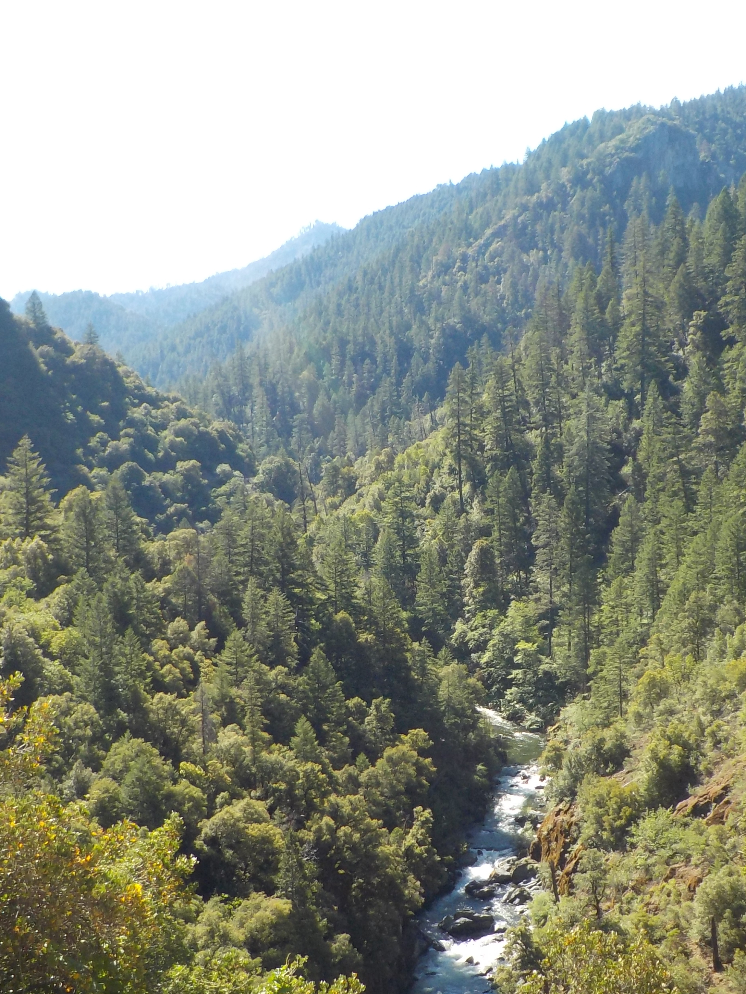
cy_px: 575
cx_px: 412
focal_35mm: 43
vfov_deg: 43.7
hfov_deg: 33.6
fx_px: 1235
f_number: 3.3
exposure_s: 1/400
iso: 125
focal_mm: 4.1
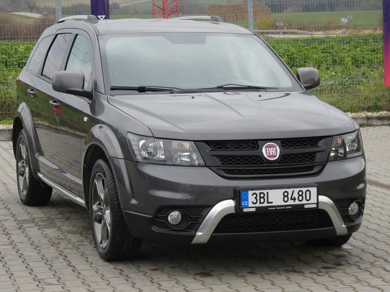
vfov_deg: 14.5
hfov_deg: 19.3
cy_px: 146
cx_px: 195
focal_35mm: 102
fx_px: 1149
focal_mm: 18.3
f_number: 5.6
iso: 200
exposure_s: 1/80
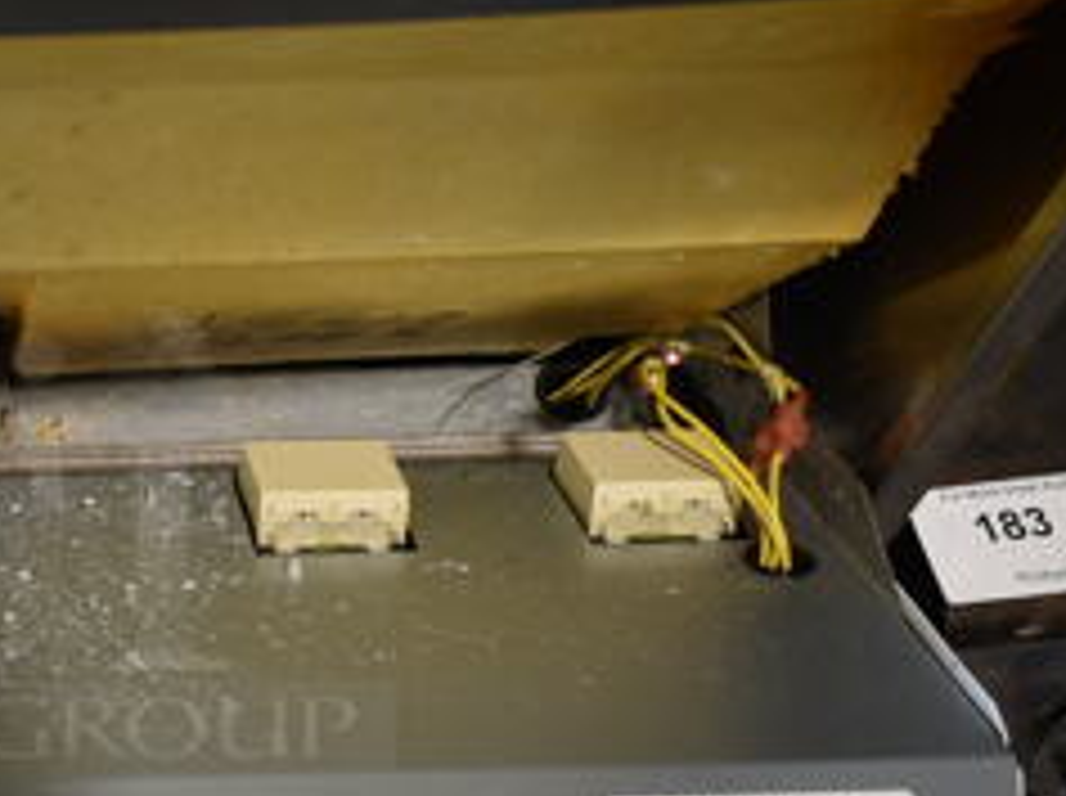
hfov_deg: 26.7
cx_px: -103
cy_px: 540
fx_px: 2060
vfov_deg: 21.8
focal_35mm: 67
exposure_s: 1/30
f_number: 3.5
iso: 400
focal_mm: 18
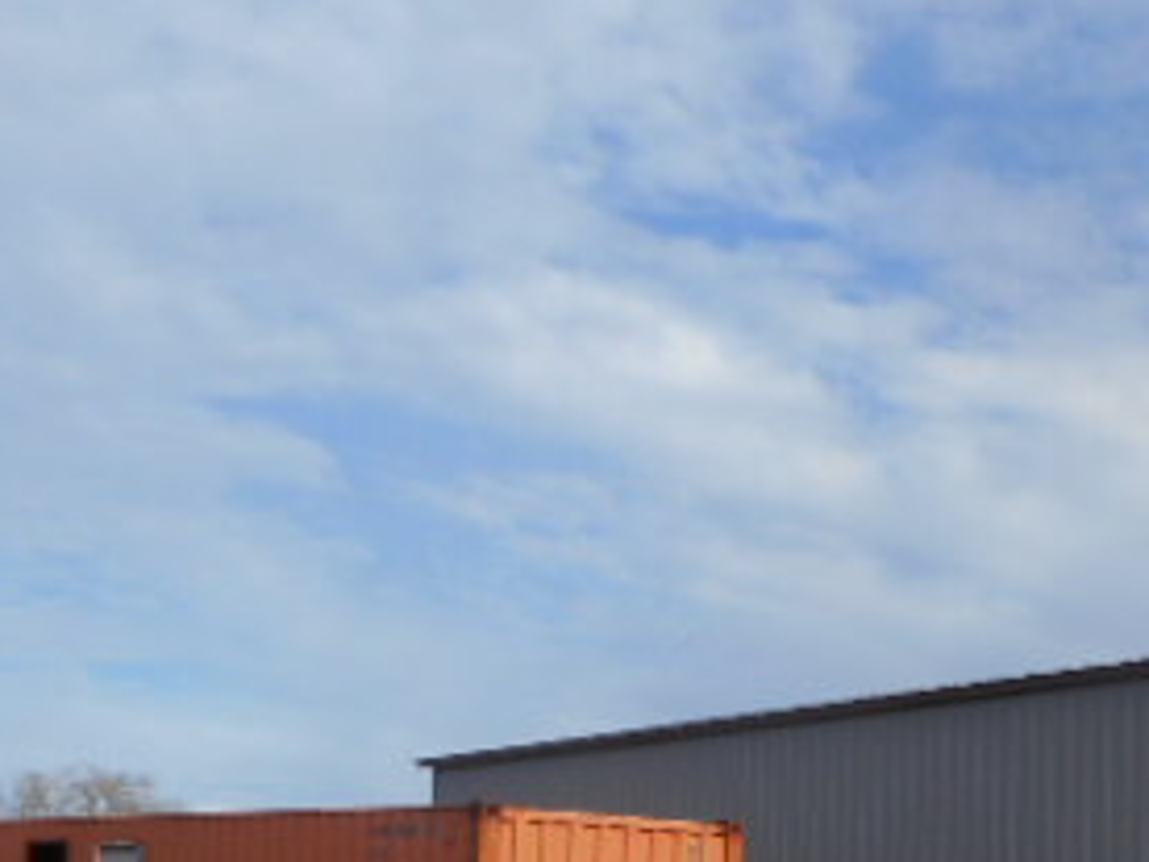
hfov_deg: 31.3
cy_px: 845
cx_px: 1087
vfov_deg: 24.2
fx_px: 1925
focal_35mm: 58
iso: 80
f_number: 3.7
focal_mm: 4.5
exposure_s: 1/1000
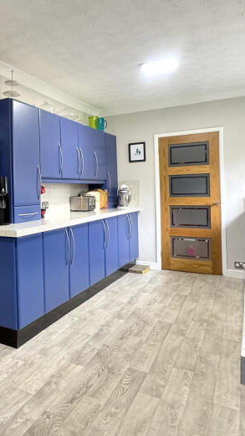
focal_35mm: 30
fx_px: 347
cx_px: -9
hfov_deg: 34.7
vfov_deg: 64.1
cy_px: 193
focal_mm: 2.22
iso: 250
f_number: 2.2
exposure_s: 1/50
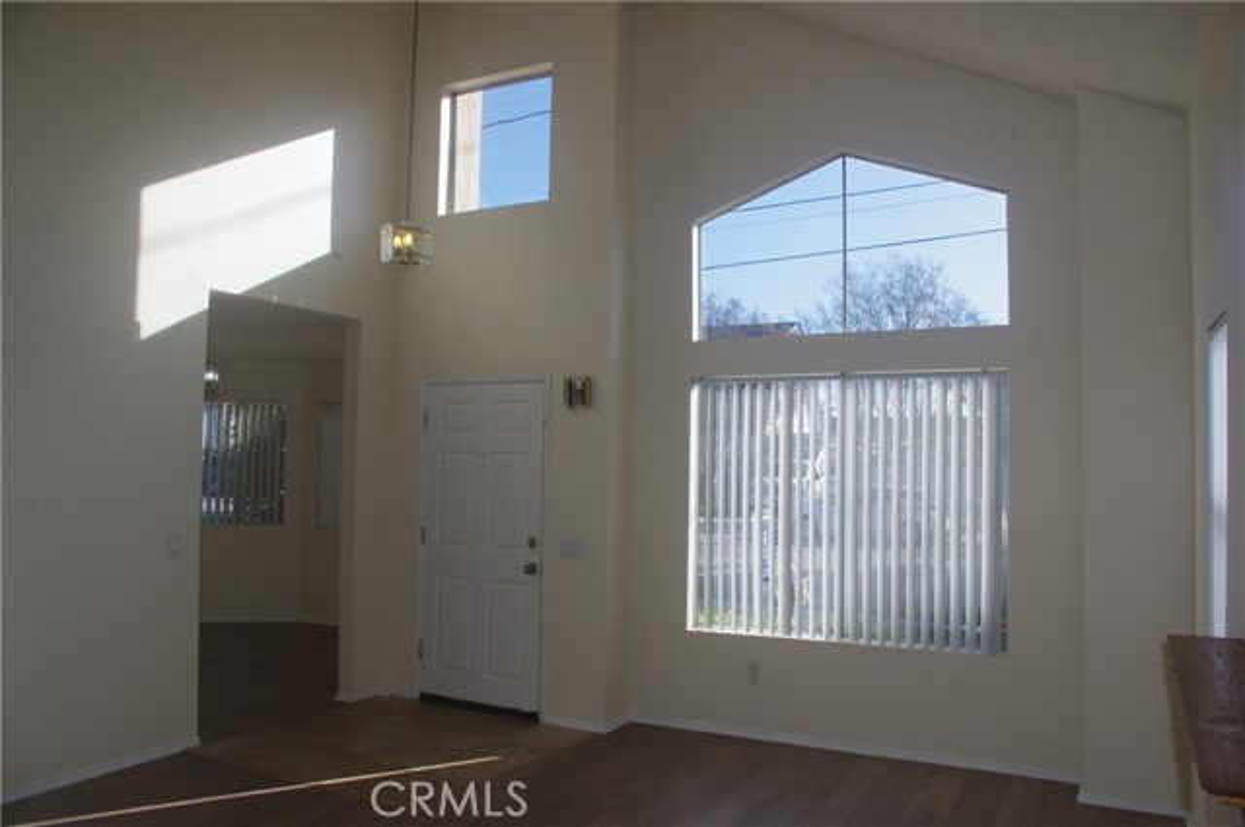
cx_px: 622
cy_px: 414
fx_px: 933
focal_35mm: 27
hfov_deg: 67.4
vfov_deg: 47.8
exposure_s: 1/180
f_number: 13
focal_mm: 18
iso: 400
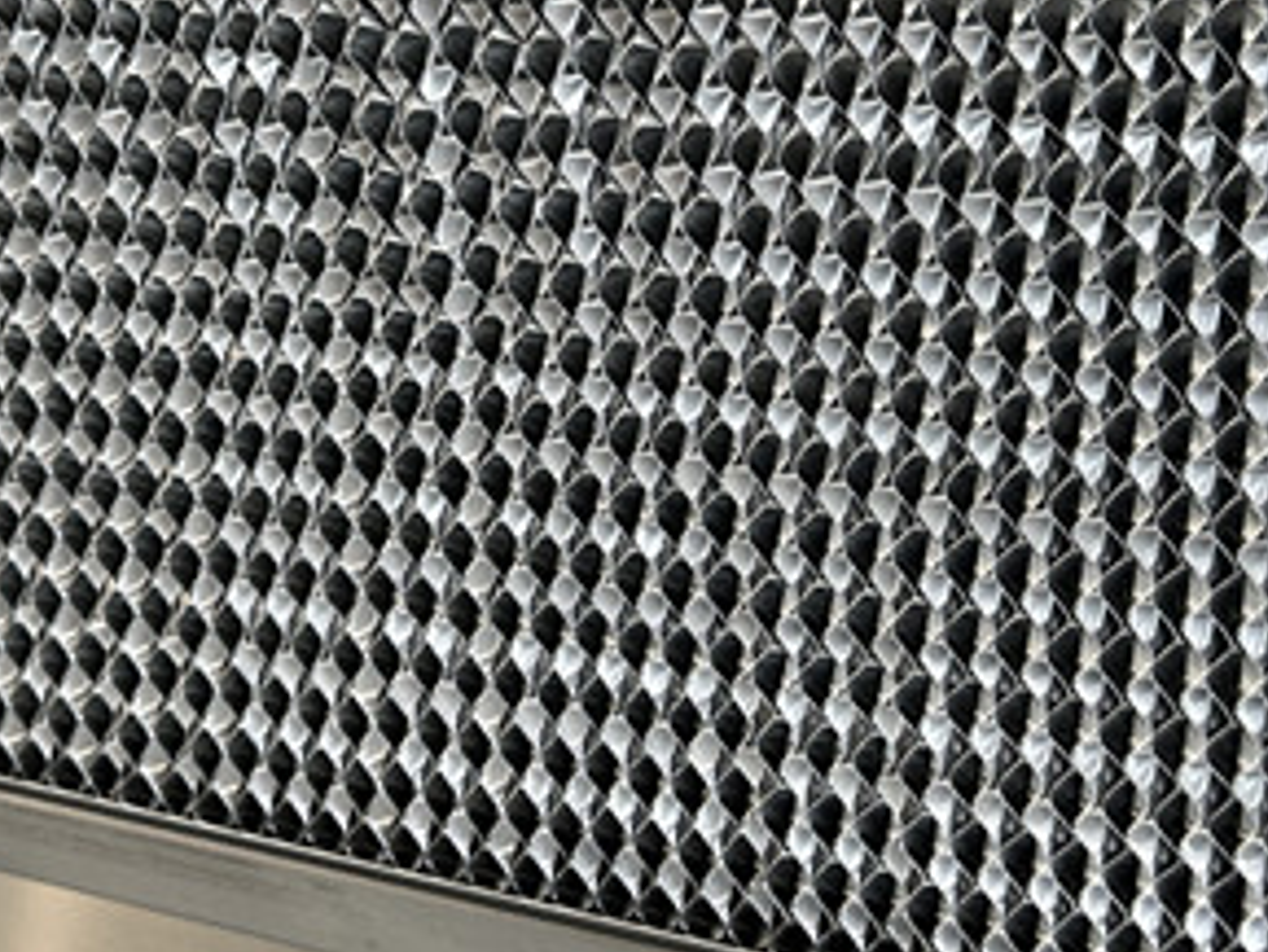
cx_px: 219
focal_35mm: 72
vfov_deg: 19.4
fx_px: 2638
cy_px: -149
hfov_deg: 26.4
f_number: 1.5
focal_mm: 5.7
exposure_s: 1/79
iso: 125
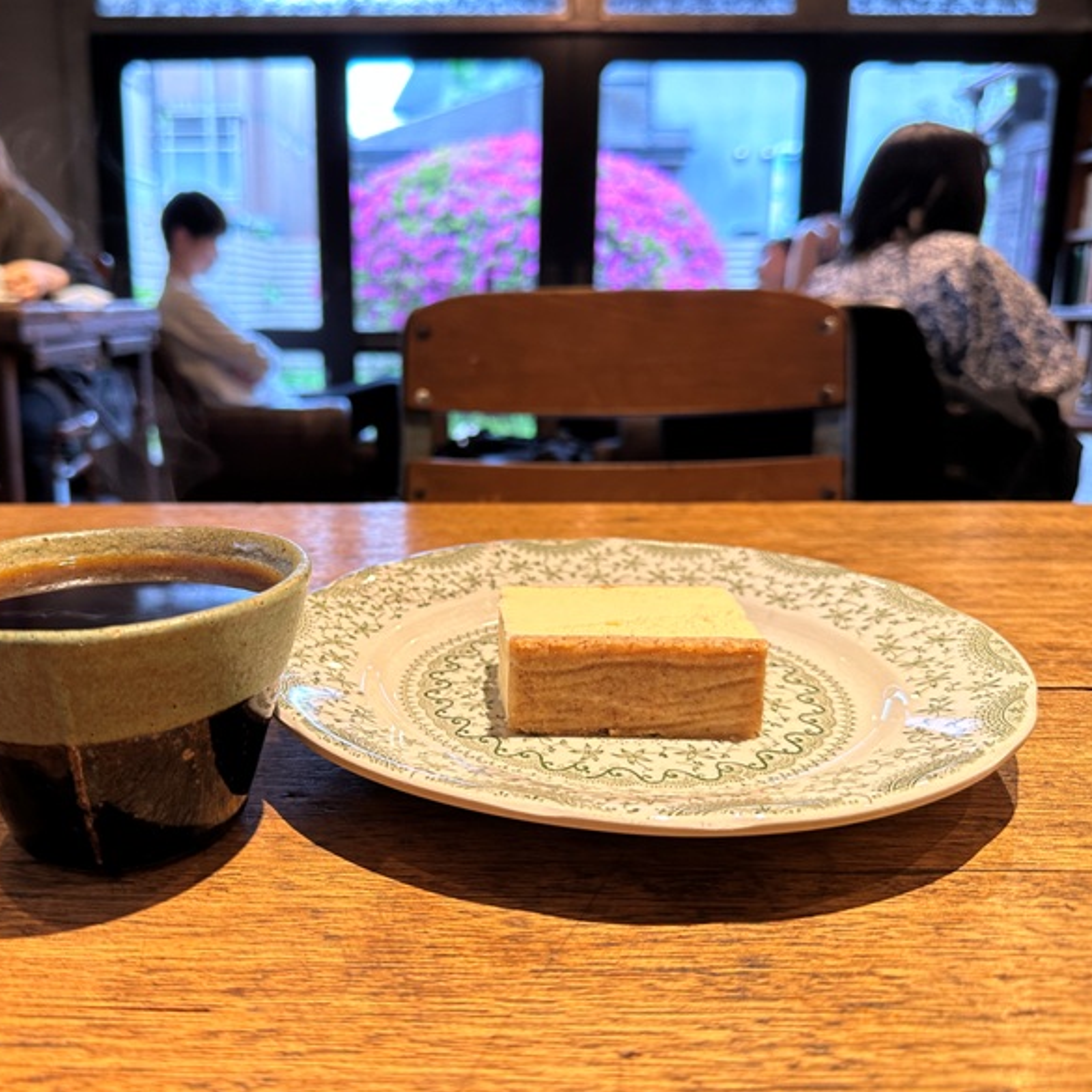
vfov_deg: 55.6
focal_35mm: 29
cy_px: 543
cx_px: 450
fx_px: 1035
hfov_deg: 55.3
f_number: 1.78
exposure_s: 1/100
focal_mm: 6.86
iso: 160
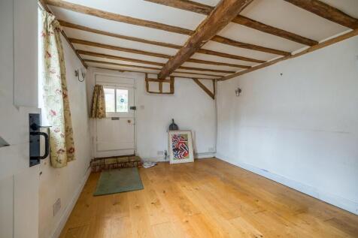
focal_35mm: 16
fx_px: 159
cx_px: 179
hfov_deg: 96.8
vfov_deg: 73.7
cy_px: 119
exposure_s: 1/10
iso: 160
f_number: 7.1
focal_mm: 10.6
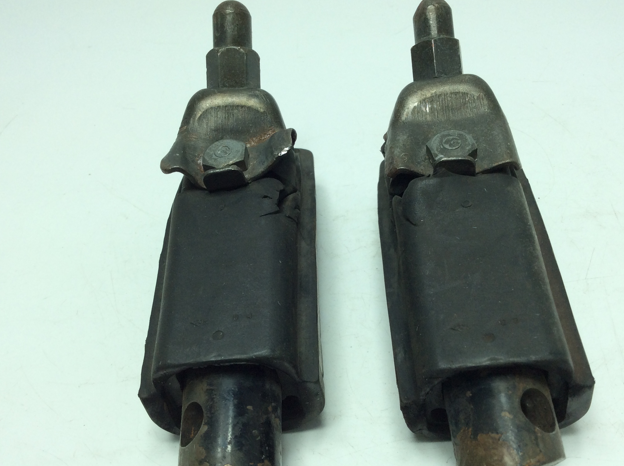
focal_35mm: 37
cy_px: 250
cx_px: 317
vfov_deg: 38.5
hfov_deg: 50.2
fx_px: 666
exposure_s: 1/364
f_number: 2.4
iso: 32
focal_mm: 3.3
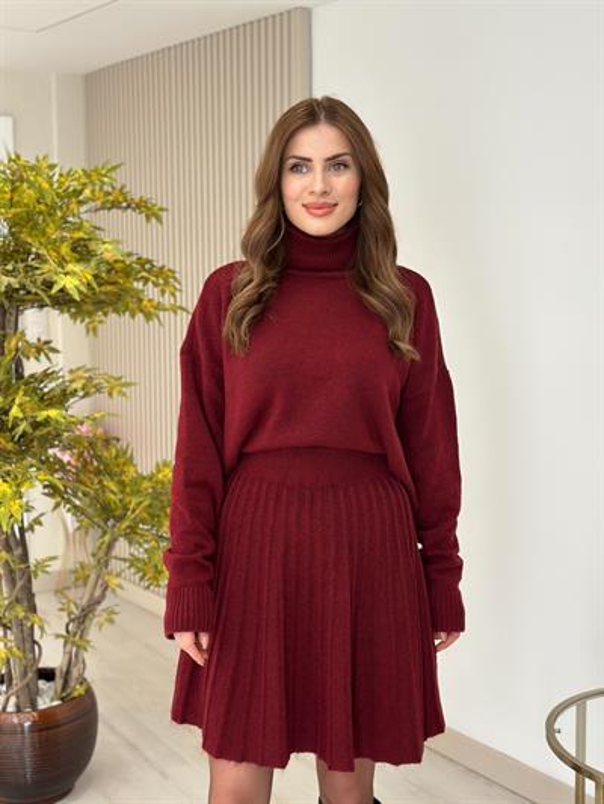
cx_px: 302
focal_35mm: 48
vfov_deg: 39.6
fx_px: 1116
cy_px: 402
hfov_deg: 30.3
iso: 80
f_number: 1.78
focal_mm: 6.86
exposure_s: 1/273
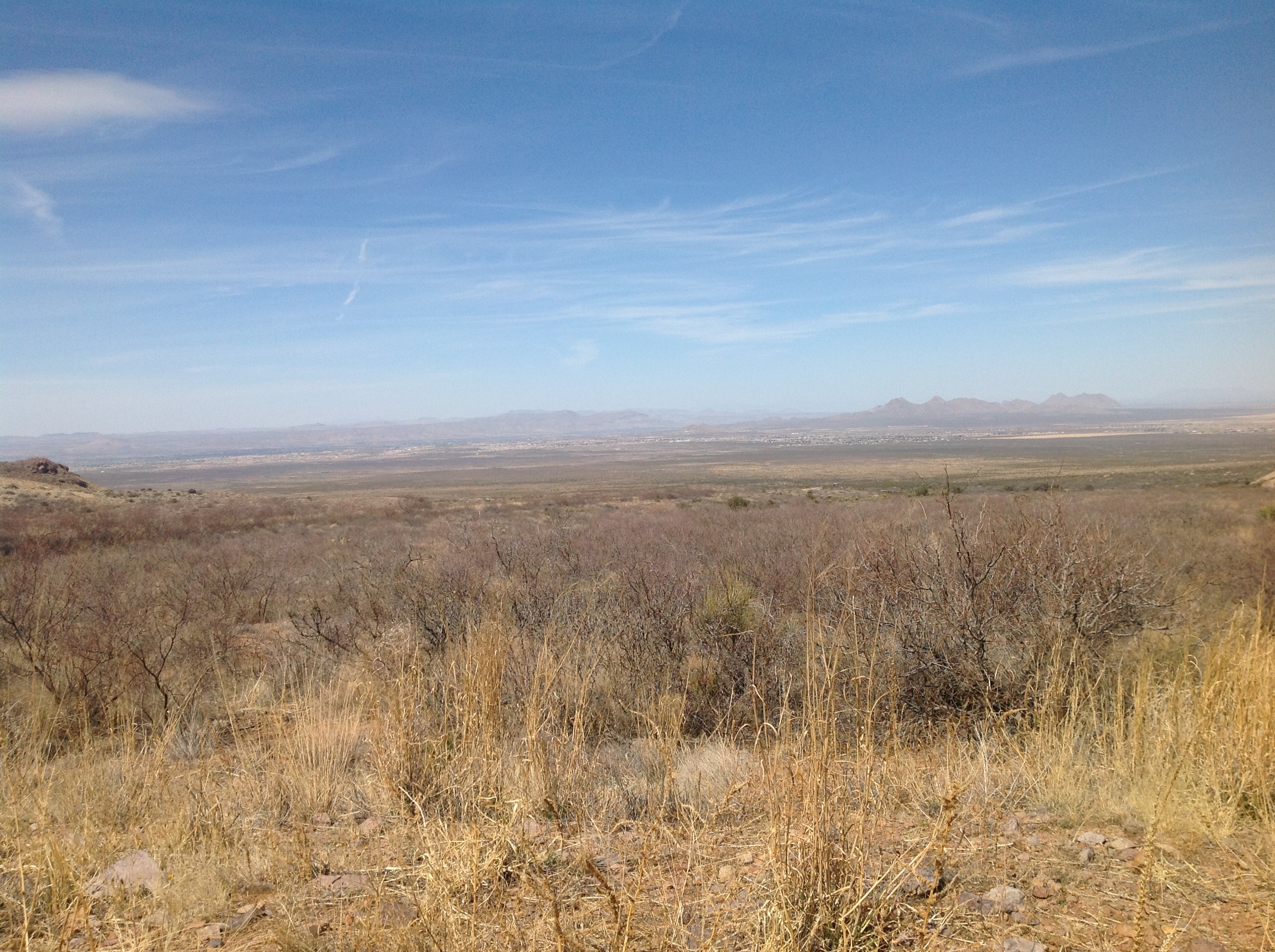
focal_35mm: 35
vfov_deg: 40.6
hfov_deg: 52.7
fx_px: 1287
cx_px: 638
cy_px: 476
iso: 50
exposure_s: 1/2747
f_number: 2.4
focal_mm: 4.28
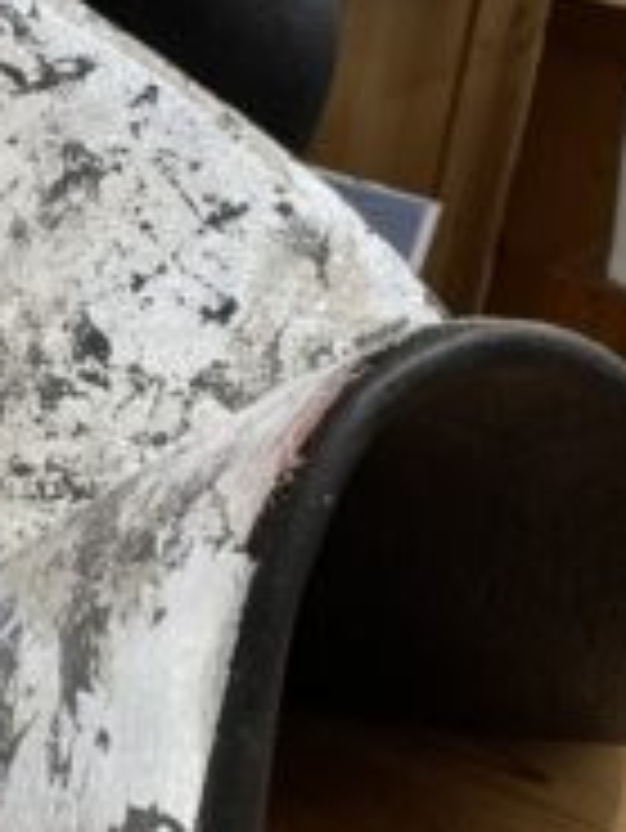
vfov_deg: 25.9
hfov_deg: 18.4
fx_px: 1806
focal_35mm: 75
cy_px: 542
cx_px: -176
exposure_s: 1/120
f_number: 1.8
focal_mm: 4.25
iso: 100
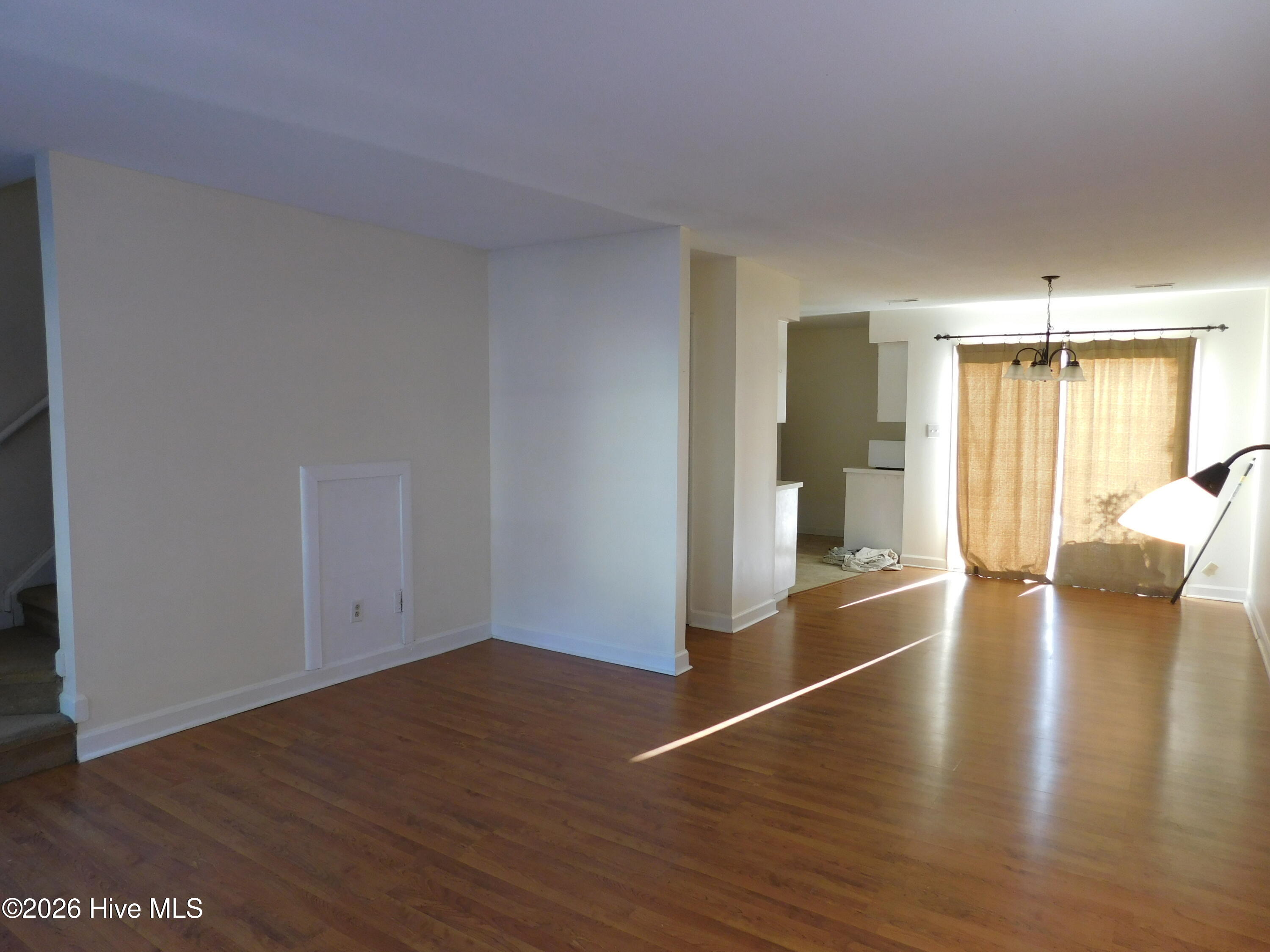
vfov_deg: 58.9
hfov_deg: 73.9
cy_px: 476
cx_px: 635
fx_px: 844
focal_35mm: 23
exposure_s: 1/30
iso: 125
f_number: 3
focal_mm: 4
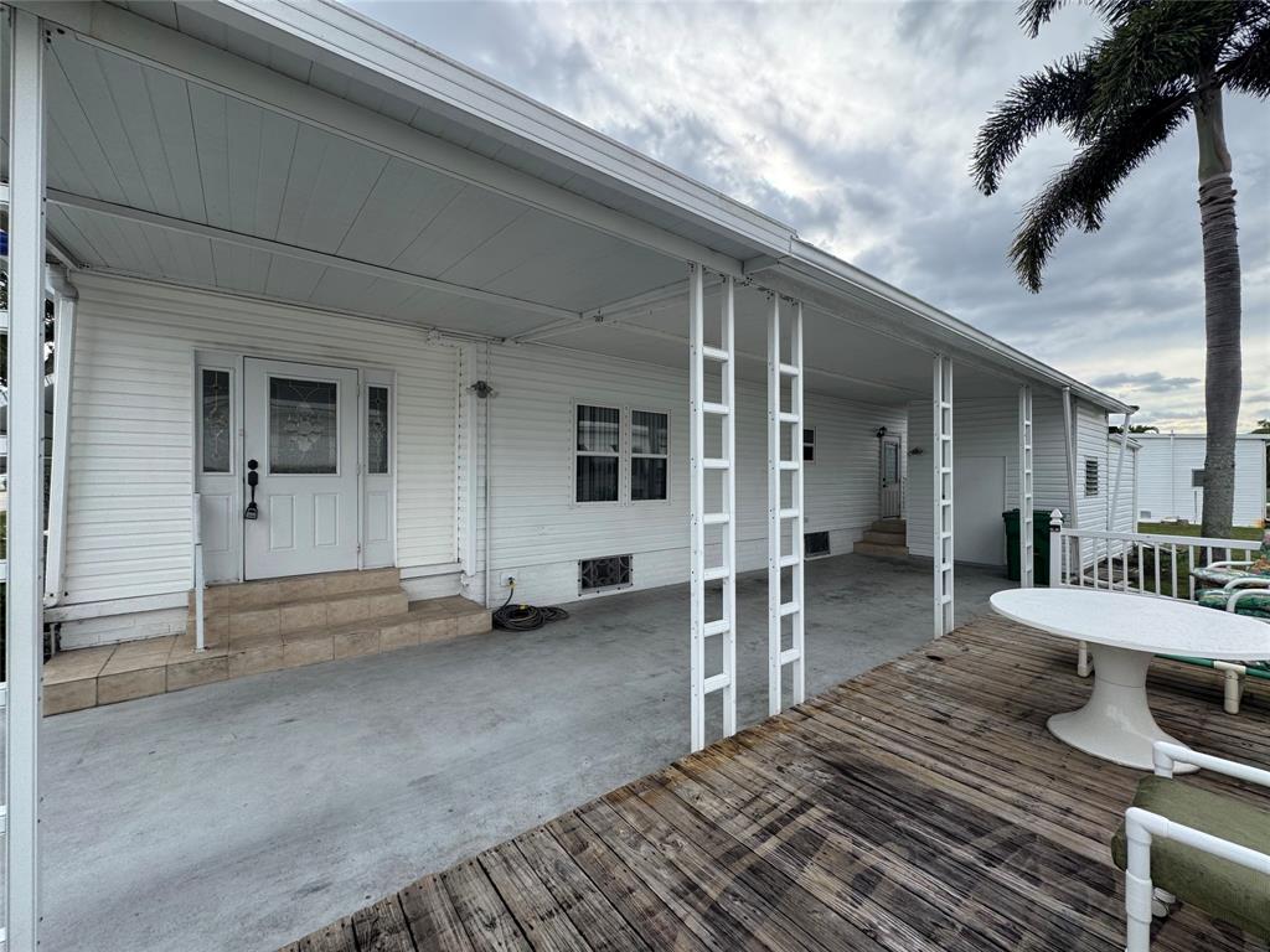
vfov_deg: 85.7
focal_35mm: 14
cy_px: 476
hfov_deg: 102.1
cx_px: 635
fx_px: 514
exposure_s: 1/522
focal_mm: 2.22
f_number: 2.2
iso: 40
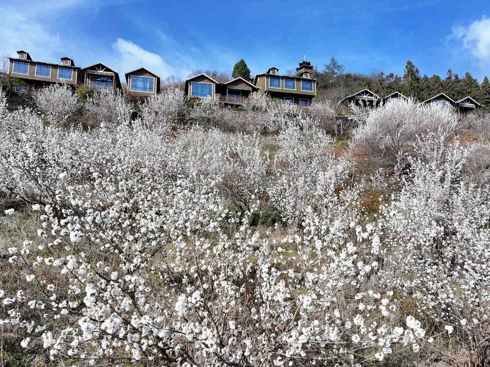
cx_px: 245
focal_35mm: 24
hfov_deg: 71.6
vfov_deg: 56.8
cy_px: 184
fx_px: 340
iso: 100
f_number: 6.3
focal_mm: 12.29
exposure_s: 1/320
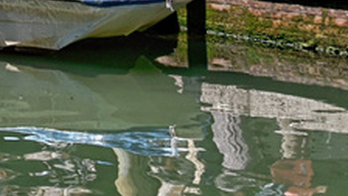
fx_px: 1679
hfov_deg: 10.1
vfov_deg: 6.4
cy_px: -275
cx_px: -531
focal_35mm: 182
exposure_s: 1/250
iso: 100
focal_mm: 24
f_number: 8
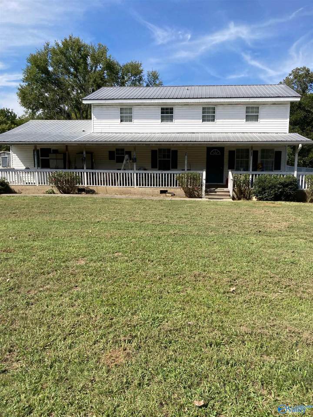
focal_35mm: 28
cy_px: 208
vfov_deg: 63.4
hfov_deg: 49.7
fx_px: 338
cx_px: 156
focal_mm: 3.99
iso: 20
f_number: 1.8
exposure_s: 1/1656
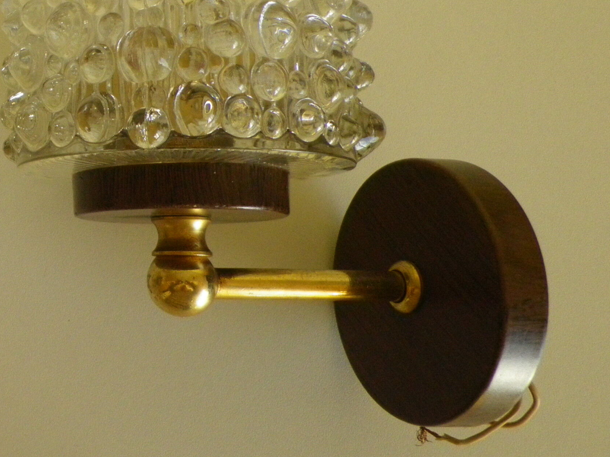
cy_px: 111
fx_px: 1181
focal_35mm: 67
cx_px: -92
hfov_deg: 26.3
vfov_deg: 21.7
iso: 160
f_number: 2.6
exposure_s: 1/60
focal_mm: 4.9
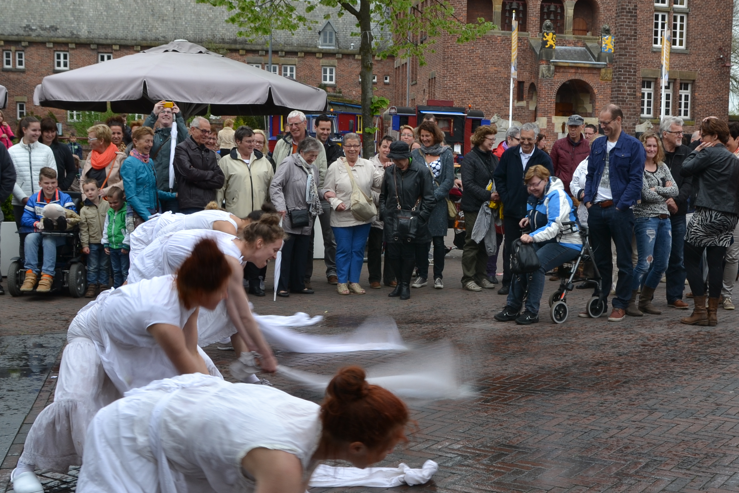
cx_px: 492
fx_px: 1108
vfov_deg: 25.0
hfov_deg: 36.5
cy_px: 291
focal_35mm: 54
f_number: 10
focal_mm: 20
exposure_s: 1/60
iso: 100
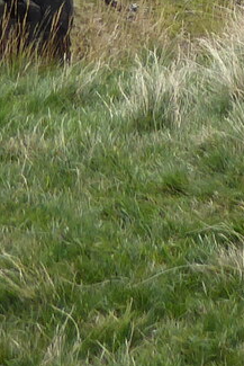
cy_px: -240
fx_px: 1300
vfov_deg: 14.5
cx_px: 715
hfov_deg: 8.9
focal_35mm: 128
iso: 80
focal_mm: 4.3
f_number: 3.3
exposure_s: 1/400
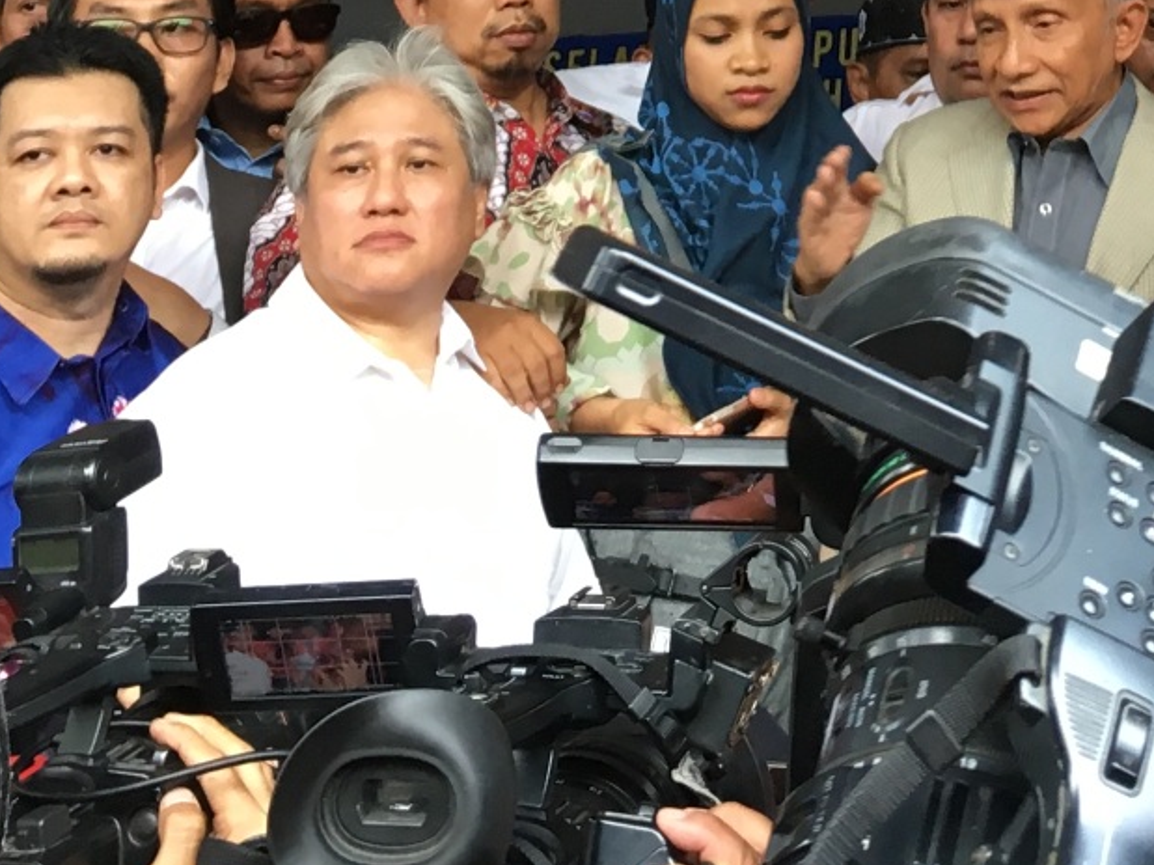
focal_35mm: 48
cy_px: 175
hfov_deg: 38.8
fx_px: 1600
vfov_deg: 29.6
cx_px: 841
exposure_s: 1/33
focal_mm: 4.15
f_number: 2.2
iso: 32
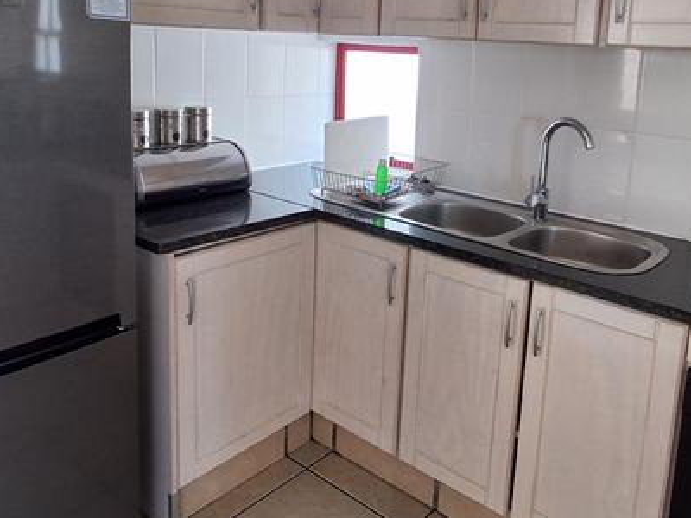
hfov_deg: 56.7
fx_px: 639
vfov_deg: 43.0
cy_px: 138
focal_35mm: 32
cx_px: 382
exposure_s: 1/50
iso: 64
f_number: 2.2
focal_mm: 1.64
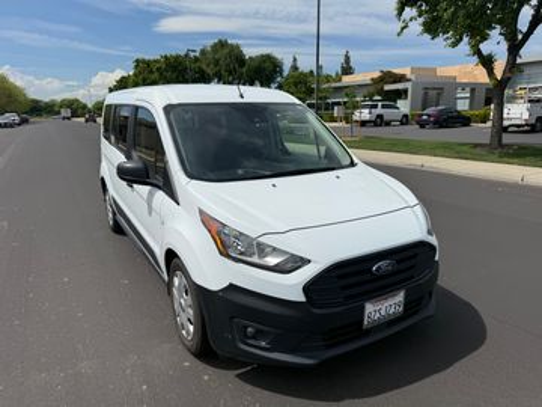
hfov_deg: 71.6
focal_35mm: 24
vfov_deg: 56.8
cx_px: 271
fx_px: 376
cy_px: 204
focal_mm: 6.76
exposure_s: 1/11905
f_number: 1.78
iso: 80
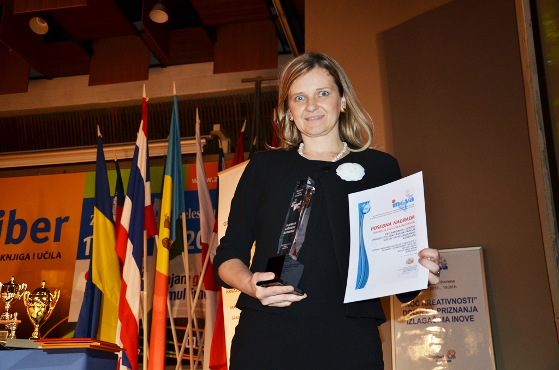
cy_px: 185
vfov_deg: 31.7
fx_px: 651
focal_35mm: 42
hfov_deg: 46.5
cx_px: 280
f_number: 4.2
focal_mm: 28
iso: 500
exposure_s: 1/60
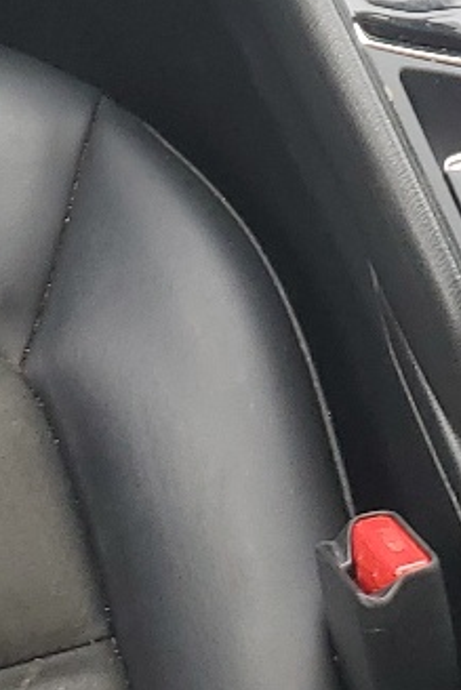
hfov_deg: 10.4
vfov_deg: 14.7
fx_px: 2533
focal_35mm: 132
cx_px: 330
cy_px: -265
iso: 50
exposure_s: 1/200
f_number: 1.5
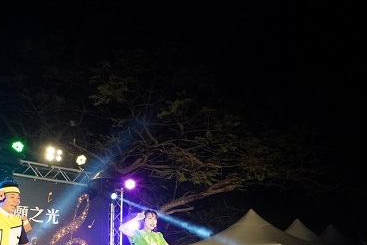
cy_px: 230
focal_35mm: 53
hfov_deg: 36.4
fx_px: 540
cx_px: 288
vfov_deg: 24.6
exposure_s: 1/160
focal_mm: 18
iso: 1600
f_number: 3.5
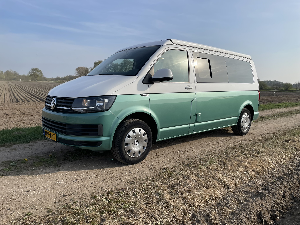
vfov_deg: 53.1
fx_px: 225
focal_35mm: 26
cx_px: 150
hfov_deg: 67.3
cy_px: 112
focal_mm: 4.2
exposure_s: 1/5556
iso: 50
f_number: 1.6
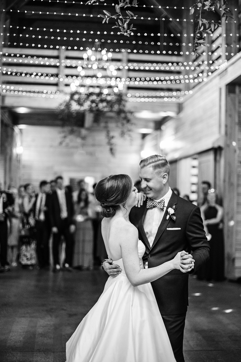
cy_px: 181
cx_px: 120
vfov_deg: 39.6
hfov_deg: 27.0
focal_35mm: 50
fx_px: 503
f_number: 1.8
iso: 1600
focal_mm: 50
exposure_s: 1/200
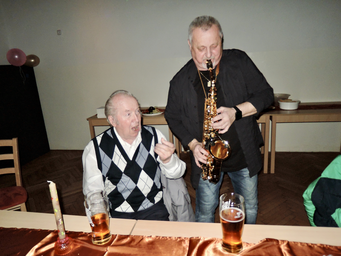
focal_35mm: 24
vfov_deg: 56.8
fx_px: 236
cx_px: 170
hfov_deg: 71.6
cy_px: 128
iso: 800
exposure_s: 1/160
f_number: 1.8
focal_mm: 5.1
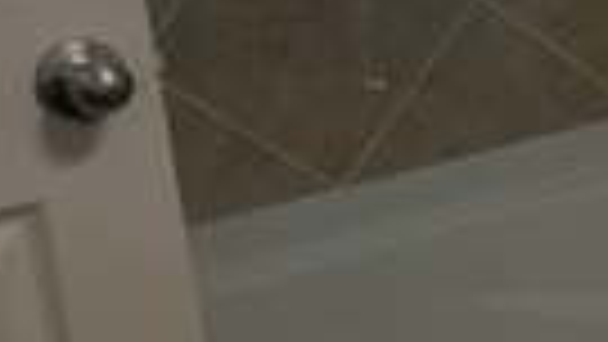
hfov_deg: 13.0
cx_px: 1369
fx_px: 2161
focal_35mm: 134
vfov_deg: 9.0
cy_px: 58
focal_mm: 4.2
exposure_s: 1/120
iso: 64
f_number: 1.6
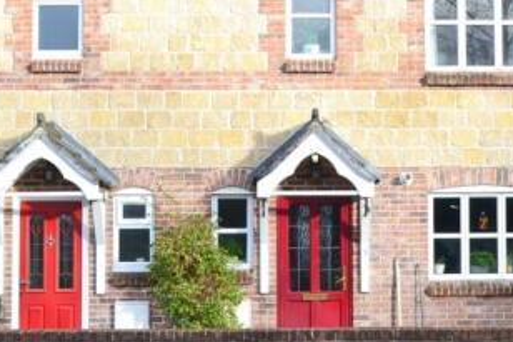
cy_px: 96
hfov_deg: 24.3
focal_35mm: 83
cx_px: 349
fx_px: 1182
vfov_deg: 16.4
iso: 400
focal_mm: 26
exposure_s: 1/200
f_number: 10
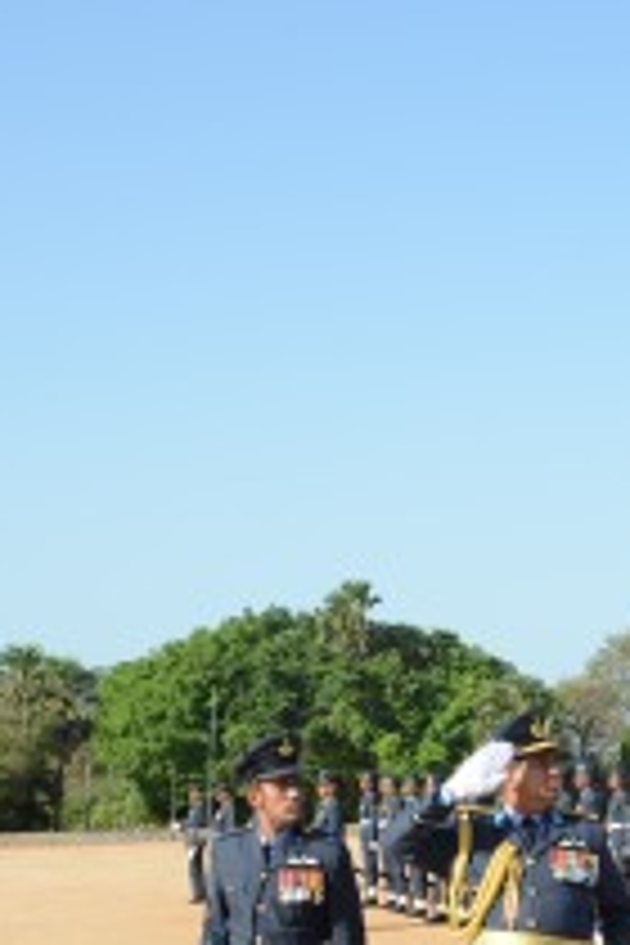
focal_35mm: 80
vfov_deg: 25.2
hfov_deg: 16.8
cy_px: 662
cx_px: 601
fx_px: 2100
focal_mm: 28
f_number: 10
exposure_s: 1/250
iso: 250
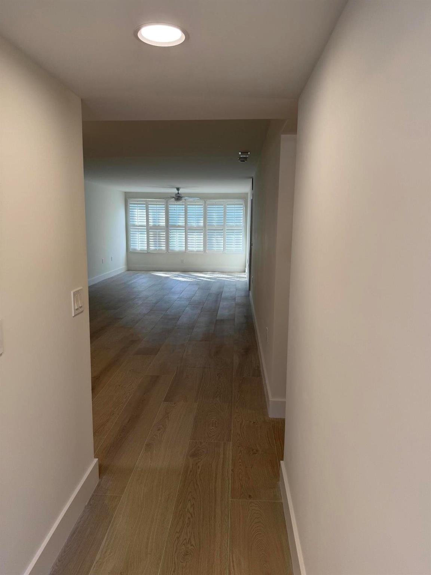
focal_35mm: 24
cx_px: 216
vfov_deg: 71.6
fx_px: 398
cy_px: 288
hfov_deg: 56.8
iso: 80
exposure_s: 1/150
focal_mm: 6.76
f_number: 1.78
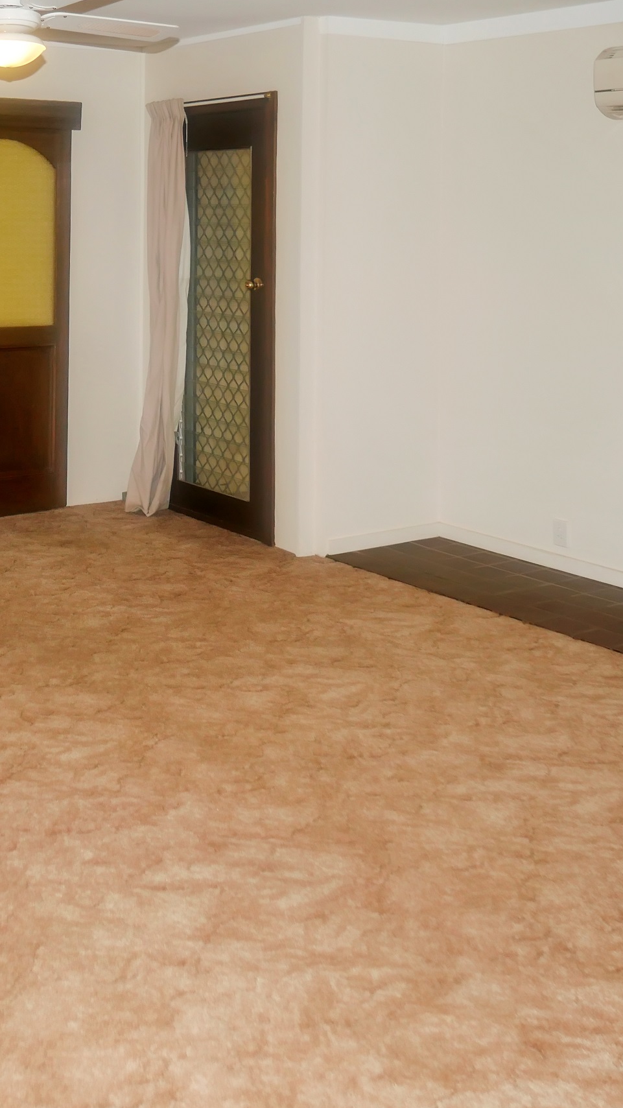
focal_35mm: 41
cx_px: 101
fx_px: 1204
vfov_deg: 49.4
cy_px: 552
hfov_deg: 28.2
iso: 500
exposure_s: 1/60
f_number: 3.5
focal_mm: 14
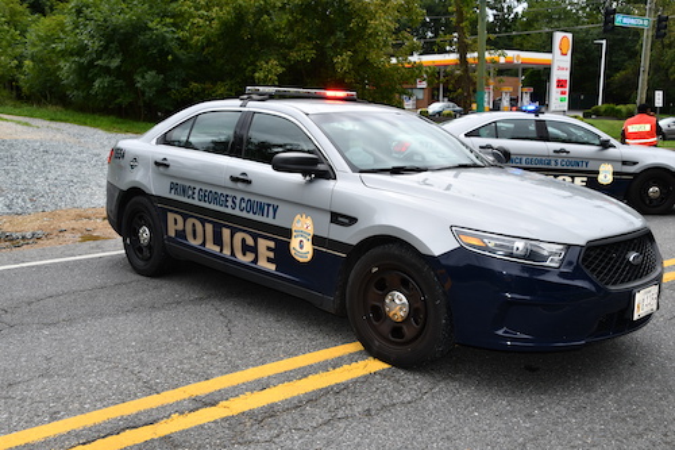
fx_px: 675
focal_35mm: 36
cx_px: 338
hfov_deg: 53.1
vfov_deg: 36.8
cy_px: 225
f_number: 7.1
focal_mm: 24
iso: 100
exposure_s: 1/250
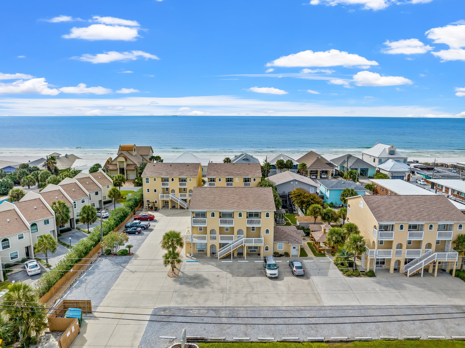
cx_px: 232
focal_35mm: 24
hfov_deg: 71.6
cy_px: 174
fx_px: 322
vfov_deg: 56.8
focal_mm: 12.29
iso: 100
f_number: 4
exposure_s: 1/1600
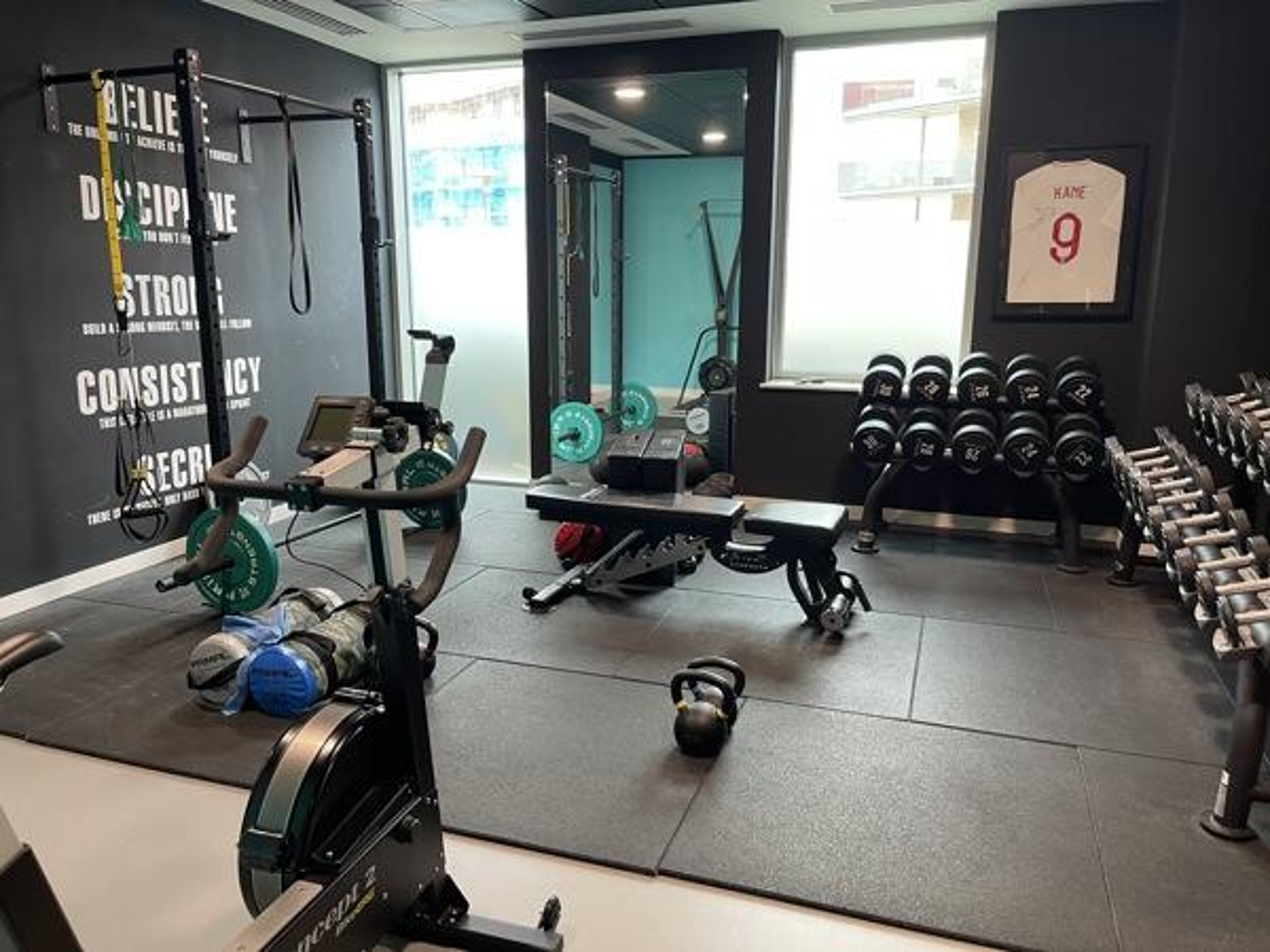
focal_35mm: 25
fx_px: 917
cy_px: 476
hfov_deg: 69.4
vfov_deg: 54.9
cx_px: 635
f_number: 1.6
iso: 80
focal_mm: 5.1
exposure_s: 1/50
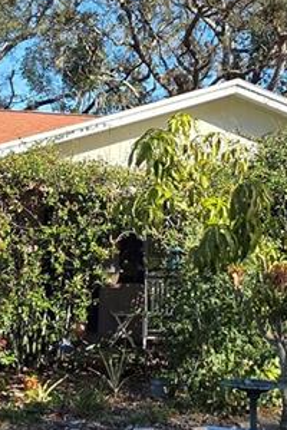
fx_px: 646
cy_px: 172
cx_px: 132
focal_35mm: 54
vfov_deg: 36.7
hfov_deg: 25.1
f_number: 1.9
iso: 40
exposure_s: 1/929
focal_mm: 2.2
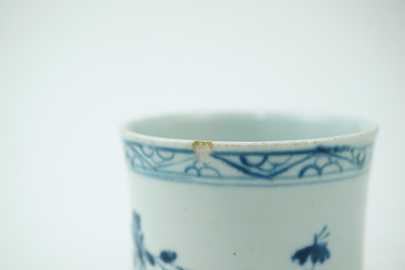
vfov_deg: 29.9
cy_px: 135
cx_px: 202
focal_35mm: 45
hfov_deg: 43.6
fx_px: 506
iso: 640
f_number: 9
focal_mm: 30
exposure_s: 1/60
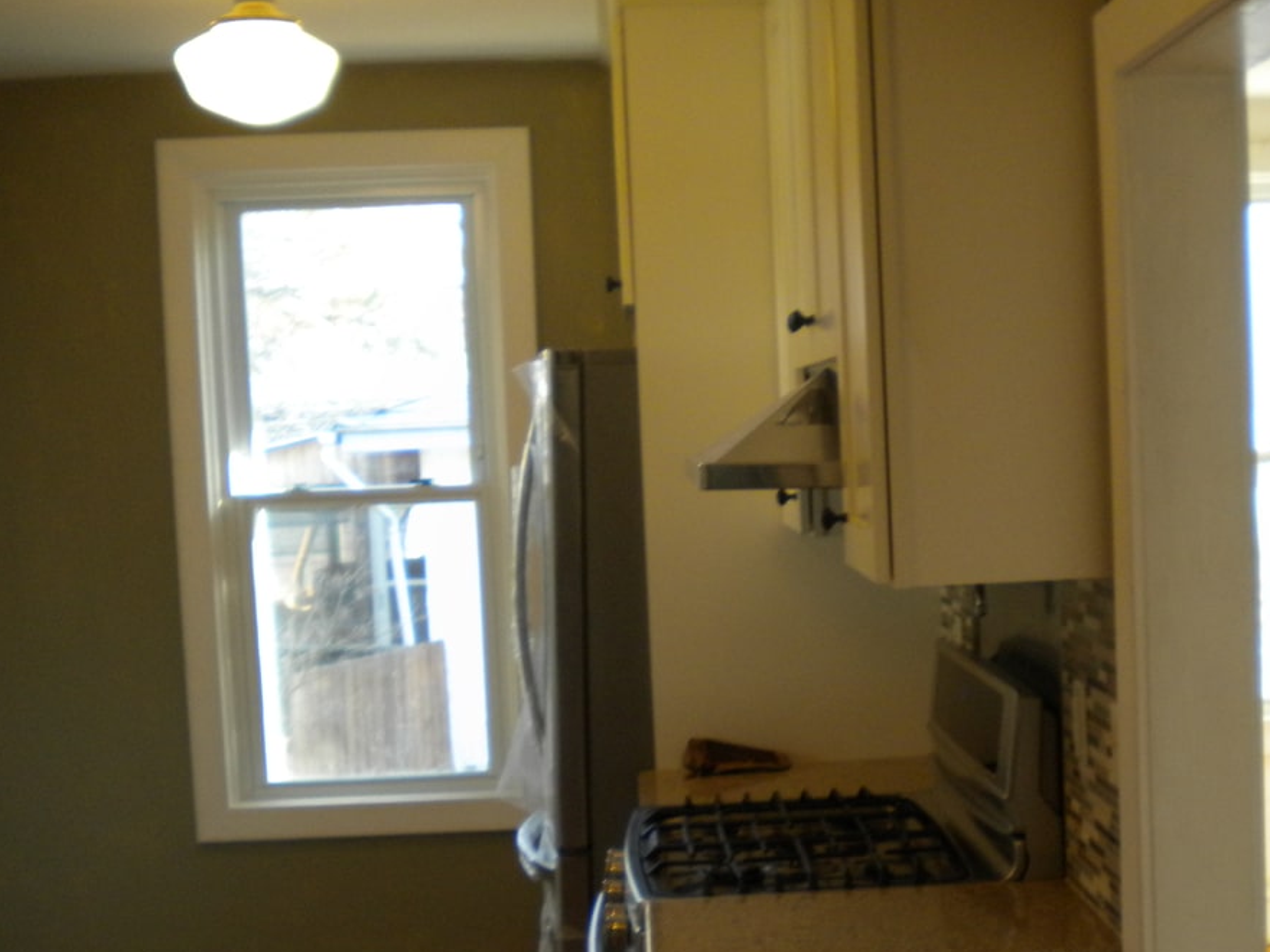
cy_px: 620
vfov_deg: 27.4
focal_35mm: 53
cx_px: 793
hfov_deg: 36.0
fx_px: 1944
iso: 213
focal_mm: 6.3
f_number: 3.1
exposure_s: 1/67
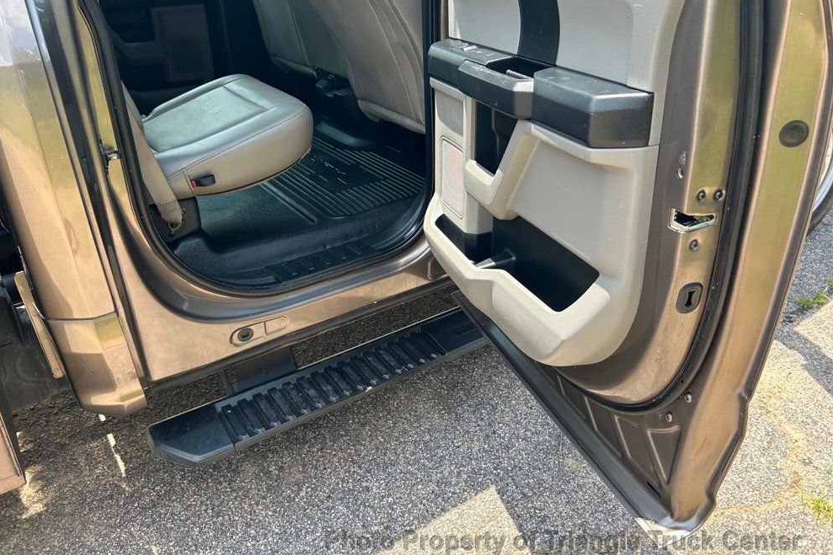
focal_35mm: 28
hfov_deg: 65.5
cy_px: 247
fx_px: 648
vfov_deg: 46.3
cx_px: 416
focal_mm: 5.7
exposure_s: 1/511
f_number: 1.5
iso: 50
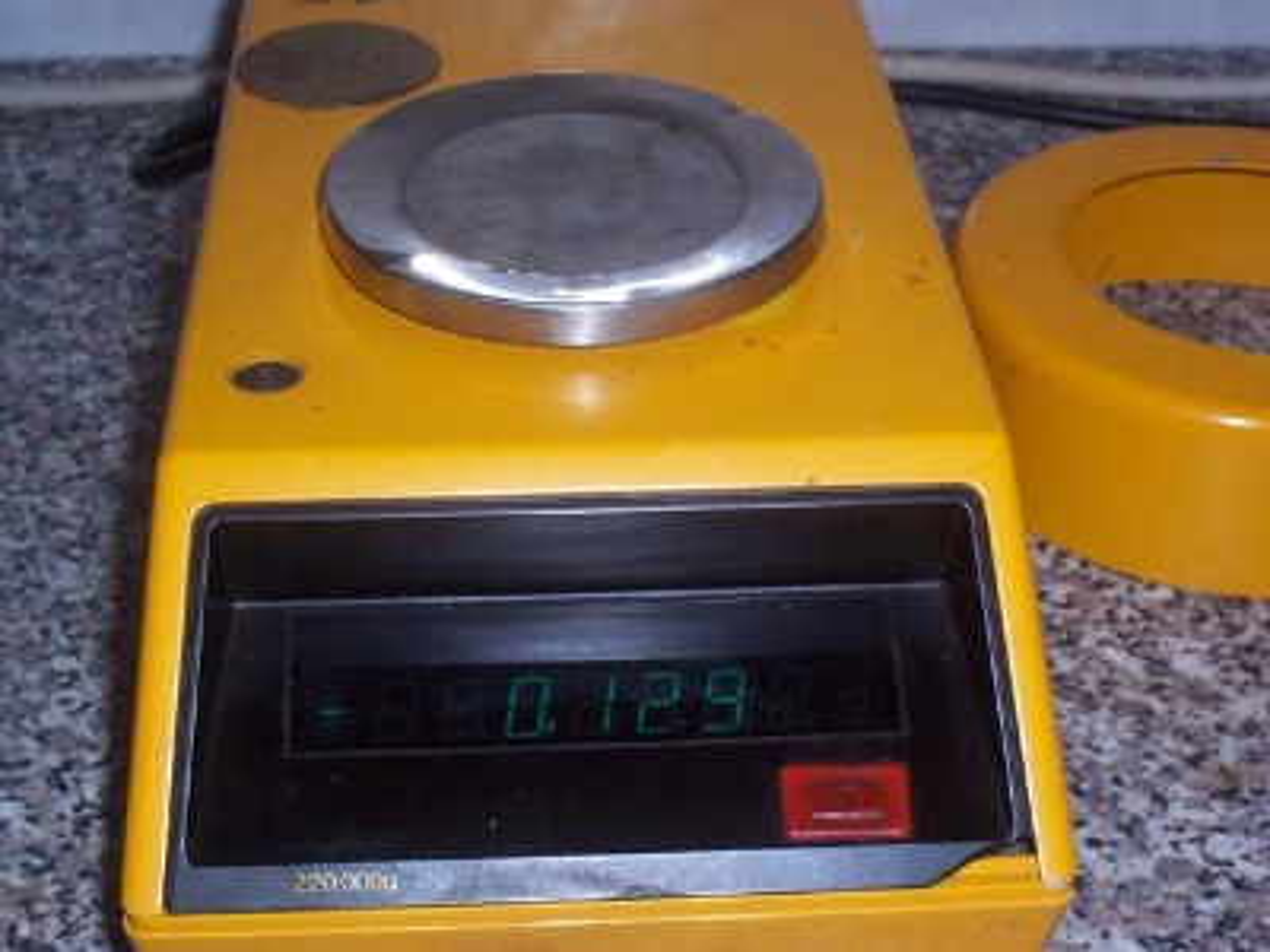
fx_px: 2421
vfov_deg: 22.3
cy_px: 476
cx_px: 635
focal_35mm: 66
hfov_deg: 29.4
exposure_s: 1/90
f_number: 4
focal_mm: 10.8
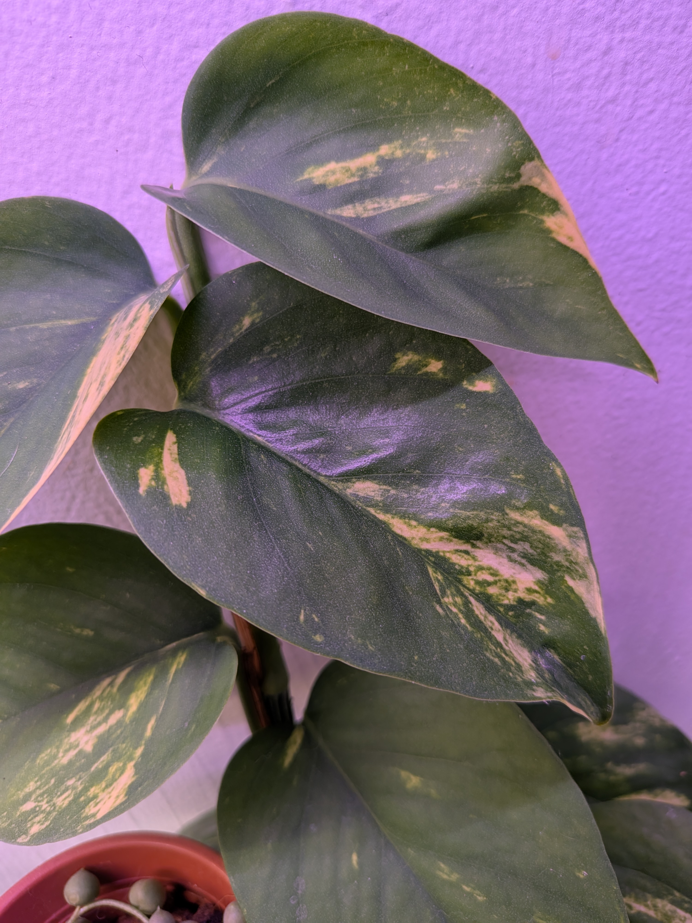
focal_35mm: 24
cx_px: 346
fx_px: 640
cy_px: 462
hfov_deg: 56.8
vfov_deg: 71.6
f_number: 1.7
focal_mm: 4.53
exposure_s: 1/120
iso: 53
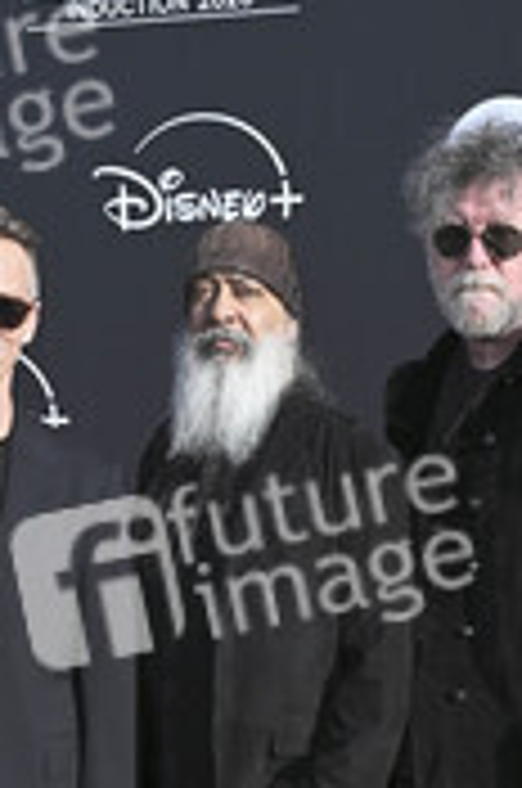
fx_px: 1747
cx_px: 374
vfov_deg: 24.3
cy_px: 788
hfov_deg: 16.9
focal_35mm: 80
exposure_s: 1/320
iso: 200
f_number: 10
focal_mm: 35
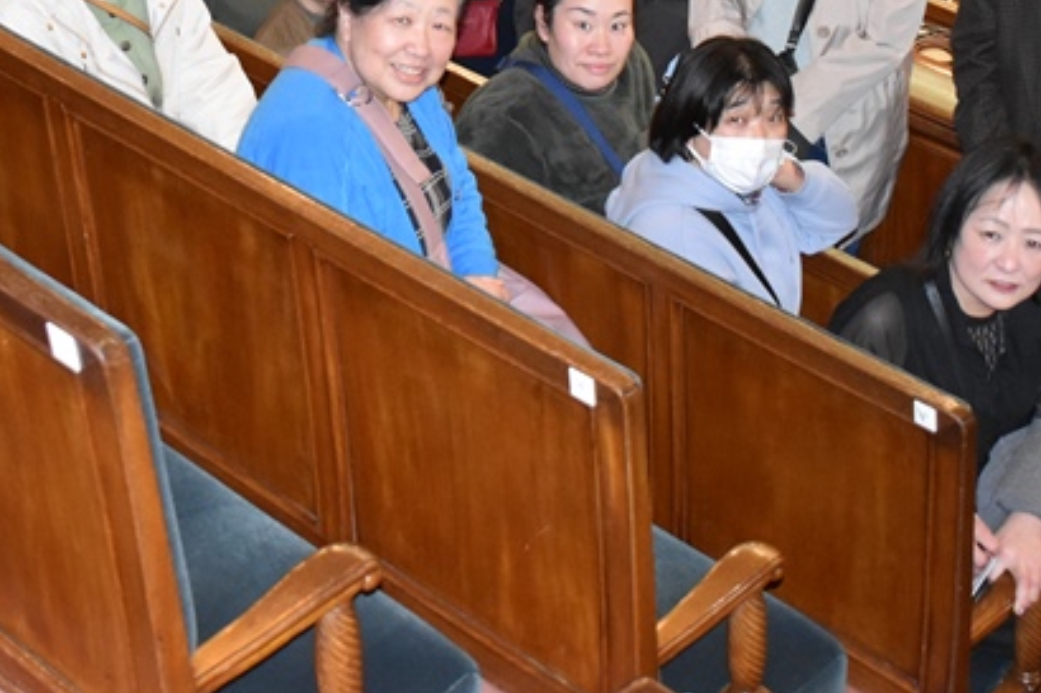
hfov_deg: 22.4
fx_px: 2601
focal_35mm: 90
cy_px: -118
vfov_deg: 14.7
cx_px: 269
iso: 2800
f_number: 4
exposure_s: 1/60
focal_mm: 24
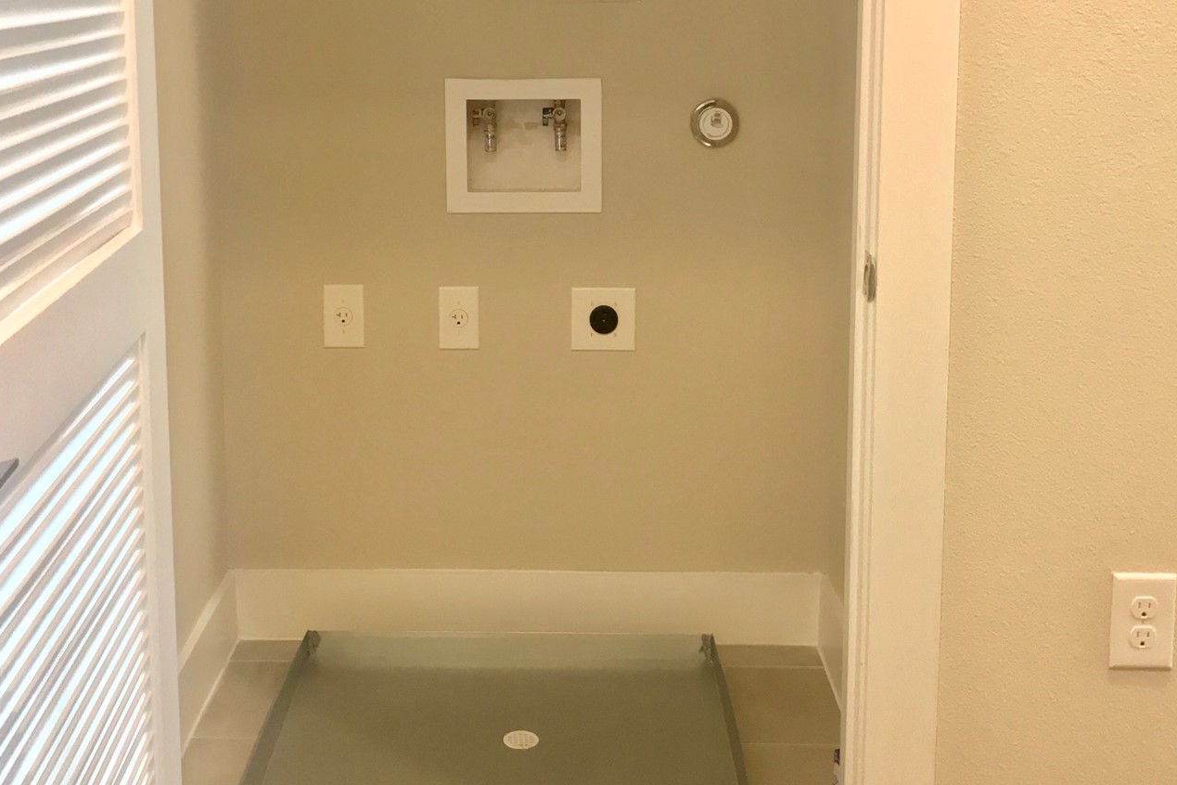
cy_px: 193
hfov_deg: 41.9
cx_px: 541
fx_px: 1537
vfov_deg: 28.2
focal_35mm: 47
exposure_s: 1/20
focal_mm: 3.99
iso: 200
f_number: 1.8
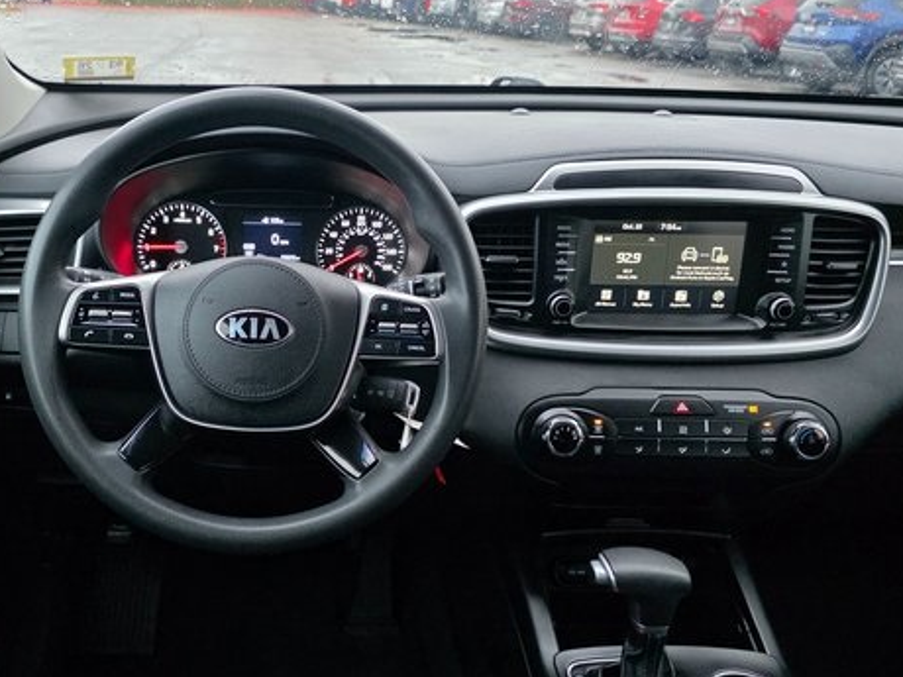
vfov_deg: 44.1
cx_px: 320
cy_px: 367
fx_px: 835
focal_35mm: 32
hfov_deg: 55.9
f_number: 1.7
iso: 2000
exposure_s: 1/120
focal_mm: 6.3
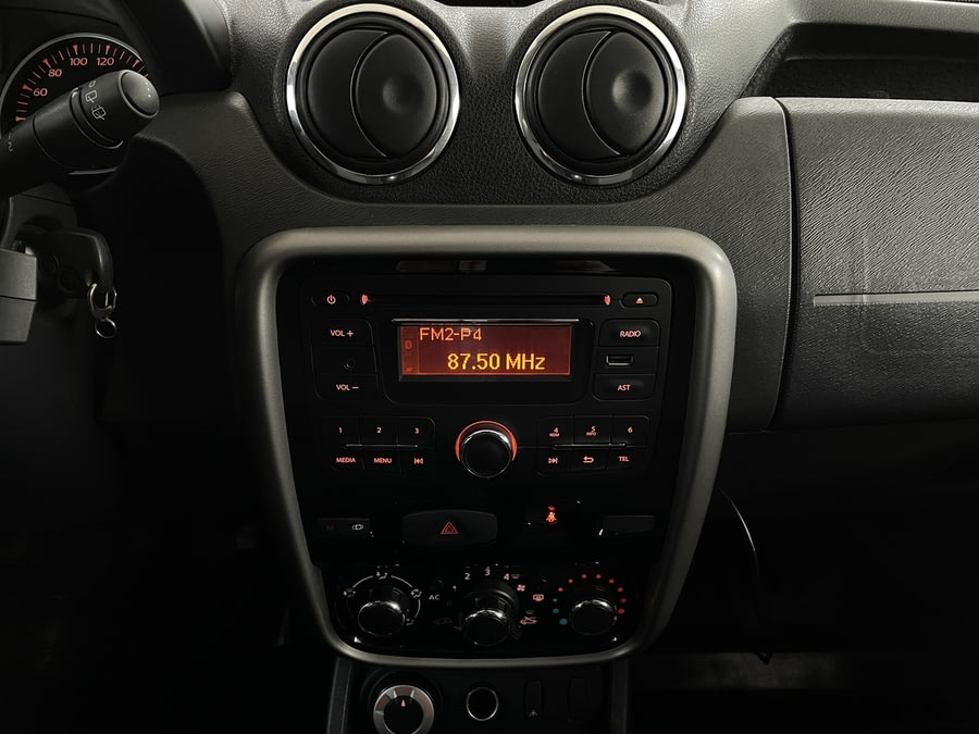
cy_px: 367
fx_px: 735
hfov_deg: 67.3
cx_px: 490
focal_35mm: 26
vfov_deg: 53.1
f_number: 1.6
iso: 250
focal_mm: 4.2
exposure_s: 1/50
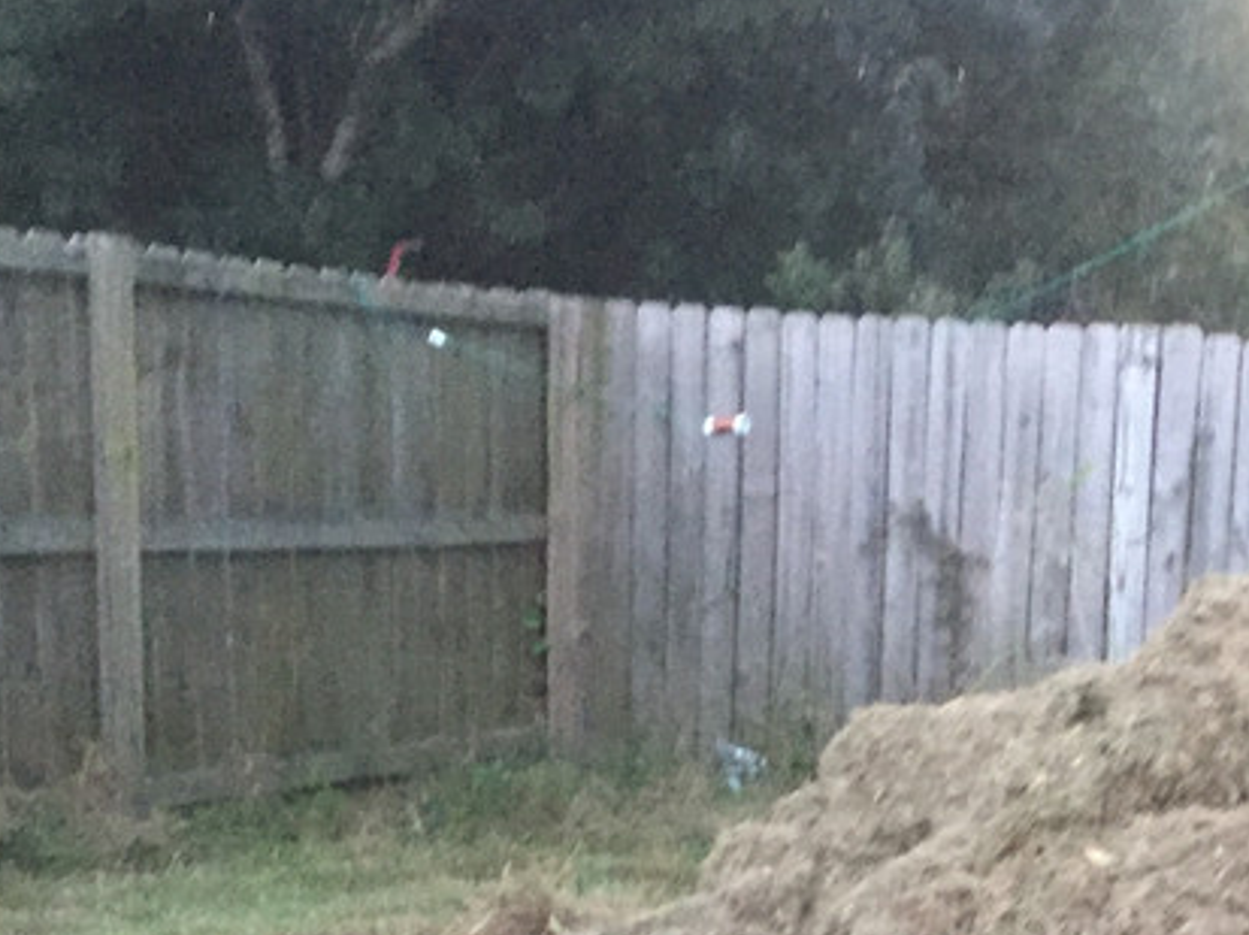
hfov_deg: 24.5
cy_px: 1101
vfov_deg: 18.6
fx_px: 2704
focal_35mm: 75
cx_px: 1326
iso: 250
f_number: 2.2
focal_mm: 4.15
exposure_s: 1/30
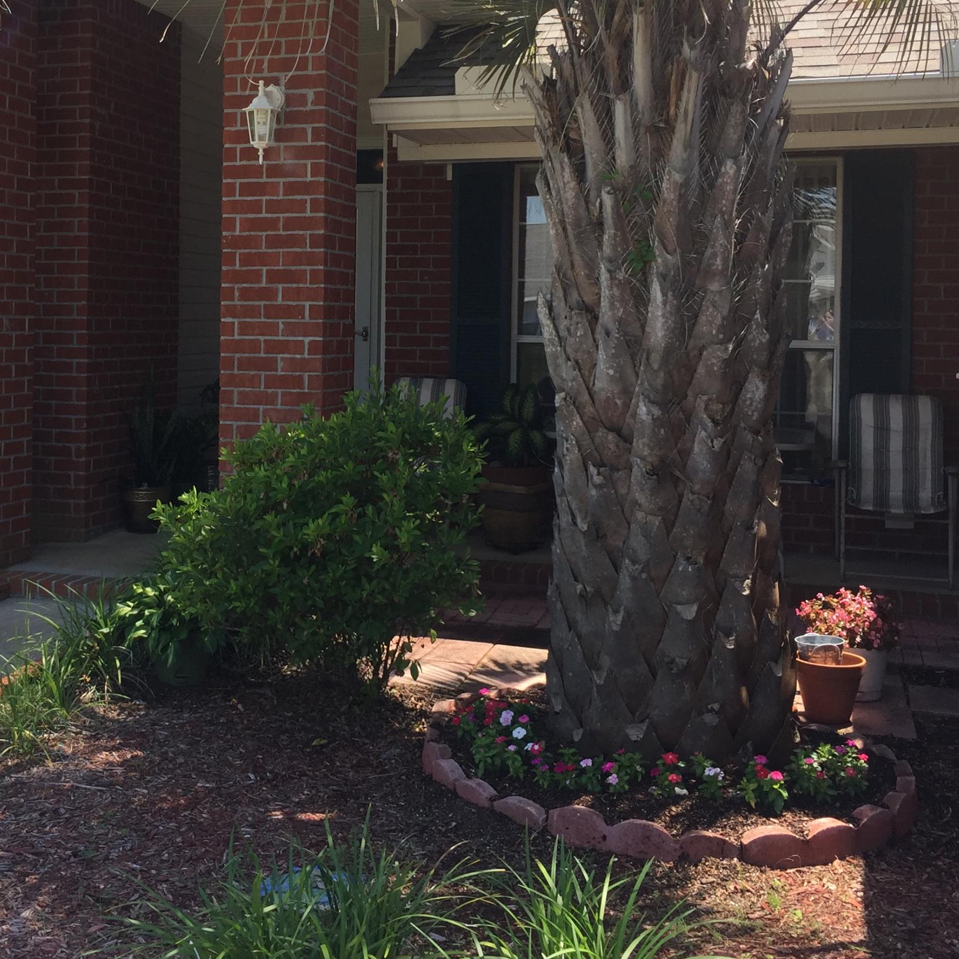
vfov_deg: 35.7
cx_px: 284
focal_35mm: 47
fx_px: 1473
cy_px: 327
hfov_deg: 35.5
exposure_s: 1/618
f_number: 2.2
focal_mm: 4.15
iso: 32
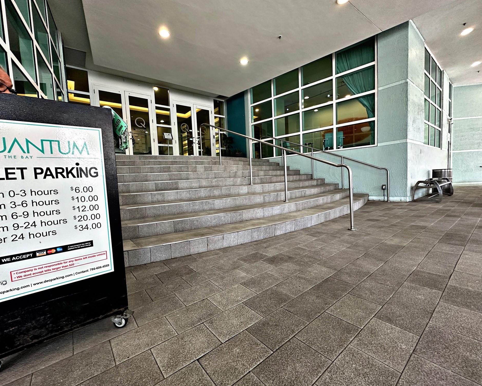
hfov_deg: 96.7
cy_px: 194
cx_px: 226
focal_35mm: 15
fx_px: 214
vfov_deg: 84.0
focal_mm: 2.22
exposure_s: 1/120
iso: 250
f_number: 2.2
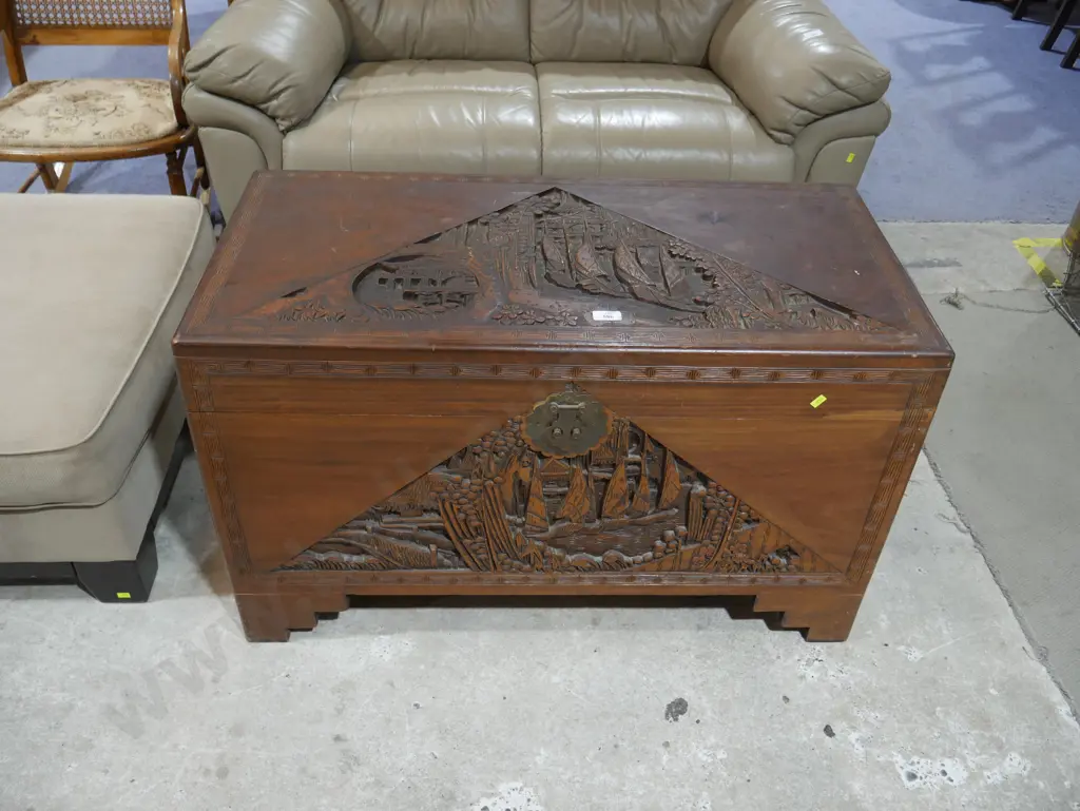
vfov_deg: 46.8
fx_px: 936
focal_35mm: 30
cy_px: 406
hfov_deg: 59.9
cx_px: 540
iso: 500
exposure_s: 1/60
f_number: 3.6
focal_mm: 15
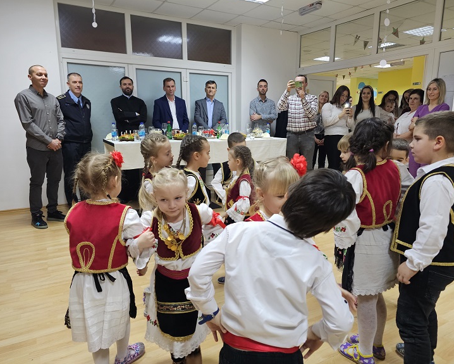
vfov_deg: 56.8
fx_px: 336
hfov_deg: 68.0
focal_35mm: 25
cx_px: 236
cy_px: 184
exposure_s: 1/100
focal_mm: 6.3
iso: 400
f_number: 1.7
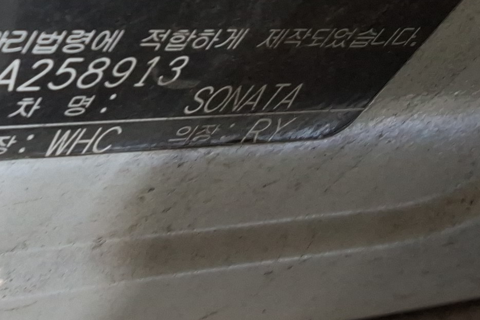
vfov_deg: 13.3
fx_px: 1360
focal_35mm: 102
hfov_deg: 19.0
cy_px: 14
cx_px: -75
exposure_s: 1/40
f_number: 1.9
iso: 50
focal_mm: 2.91
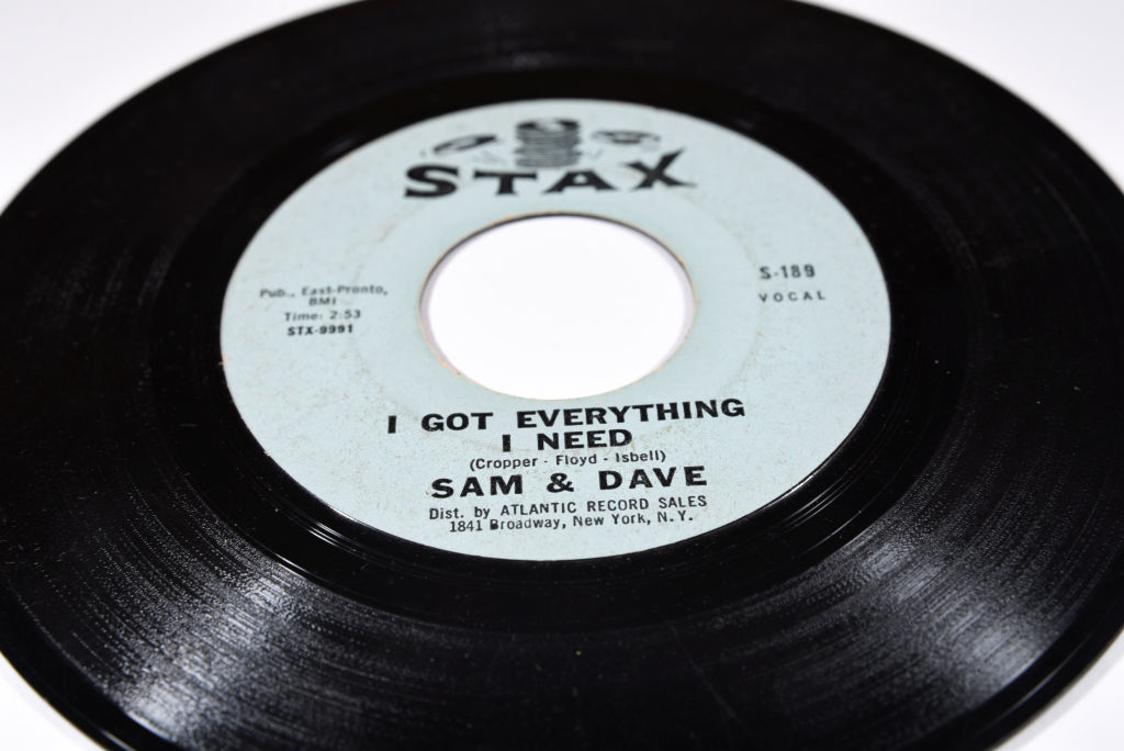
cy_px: 376
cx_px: 562
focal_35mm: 60
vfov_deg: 22.7
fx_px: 1874
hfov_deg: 33.4
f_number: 11
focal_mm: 60
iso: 200
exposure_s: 1/5
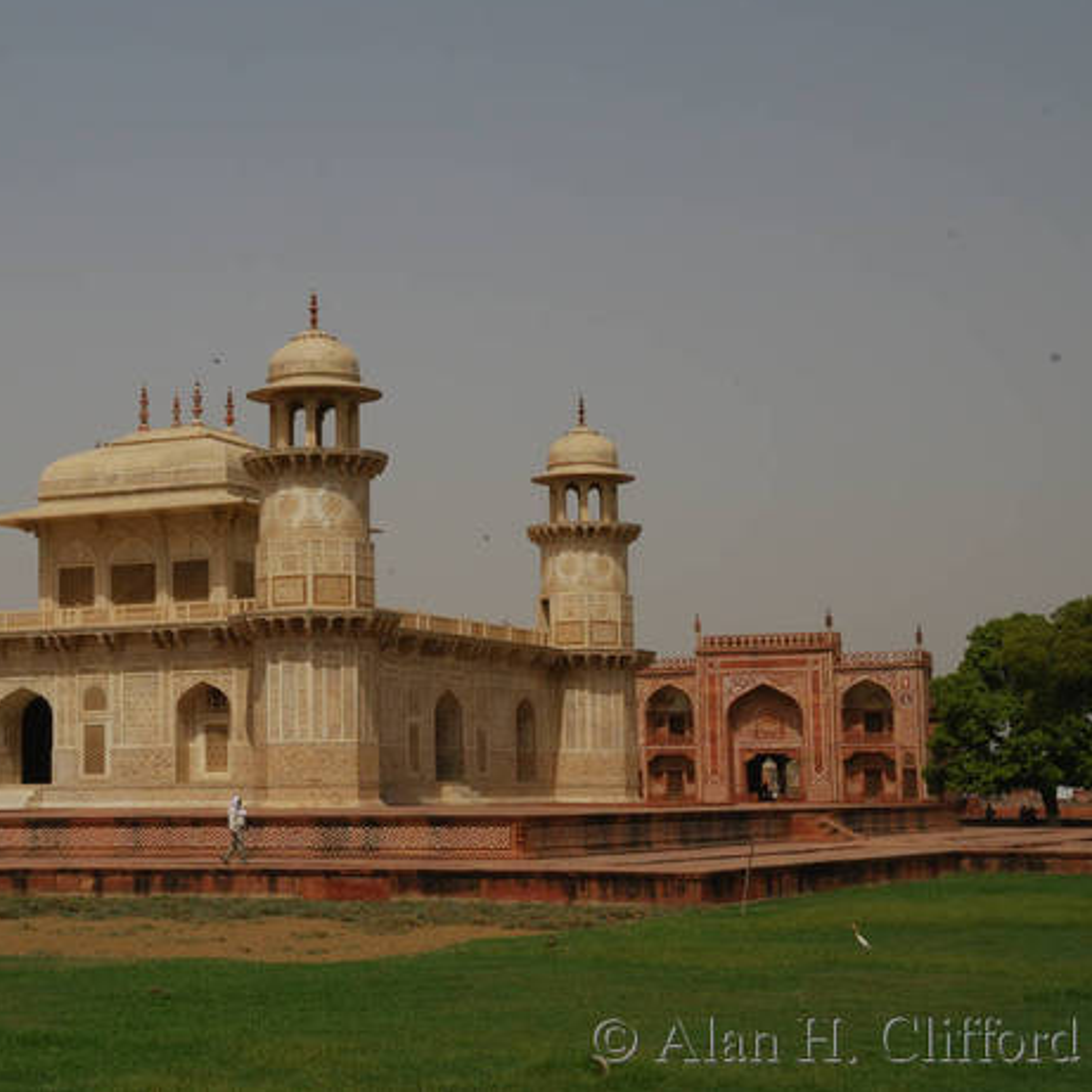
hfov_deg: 27.5
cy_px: 542
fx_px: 2213
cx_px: 317
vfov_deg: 27.7
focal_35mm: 62
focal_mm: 32
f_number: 20
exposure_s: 1/100
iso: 100
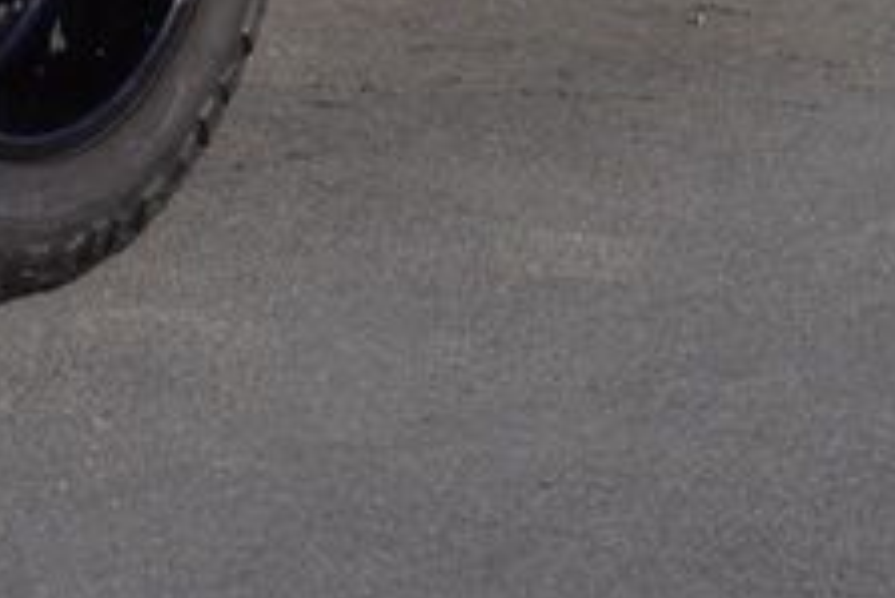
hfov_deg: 7.4
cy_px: -654
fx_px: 6841
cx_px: -52
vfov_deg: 4.9
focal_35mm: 275
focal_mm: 40
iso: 100
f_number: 11
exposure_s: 1/160
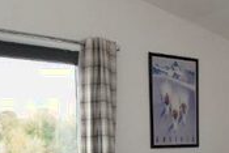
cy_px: 178
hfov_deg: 33.0
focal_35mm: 60
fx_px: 382
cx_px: 157
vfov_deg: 21.2
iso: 800
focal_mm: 10
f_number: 5.6
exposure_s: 1/125
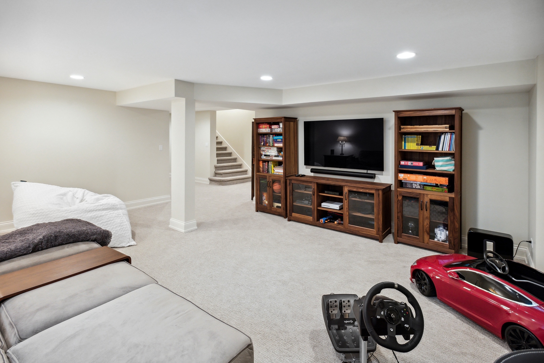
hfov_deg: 93.3
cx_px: 272
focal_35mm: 17
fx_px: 257
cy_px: 182
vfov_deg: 70.5
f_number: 8
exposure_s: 1/80
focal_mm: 17
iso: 2000
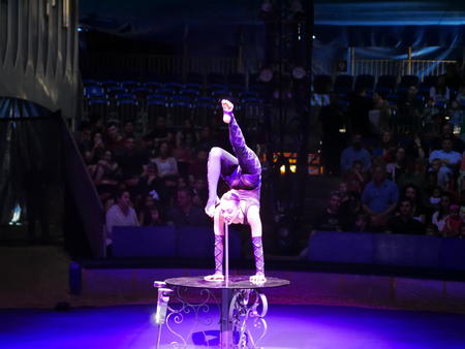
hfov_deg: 21.8
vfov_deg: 16.4
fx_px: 1210
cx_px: 232
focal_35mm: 90
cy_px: 174
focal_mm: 45
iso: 2500
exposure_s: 1/100
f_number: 1.8
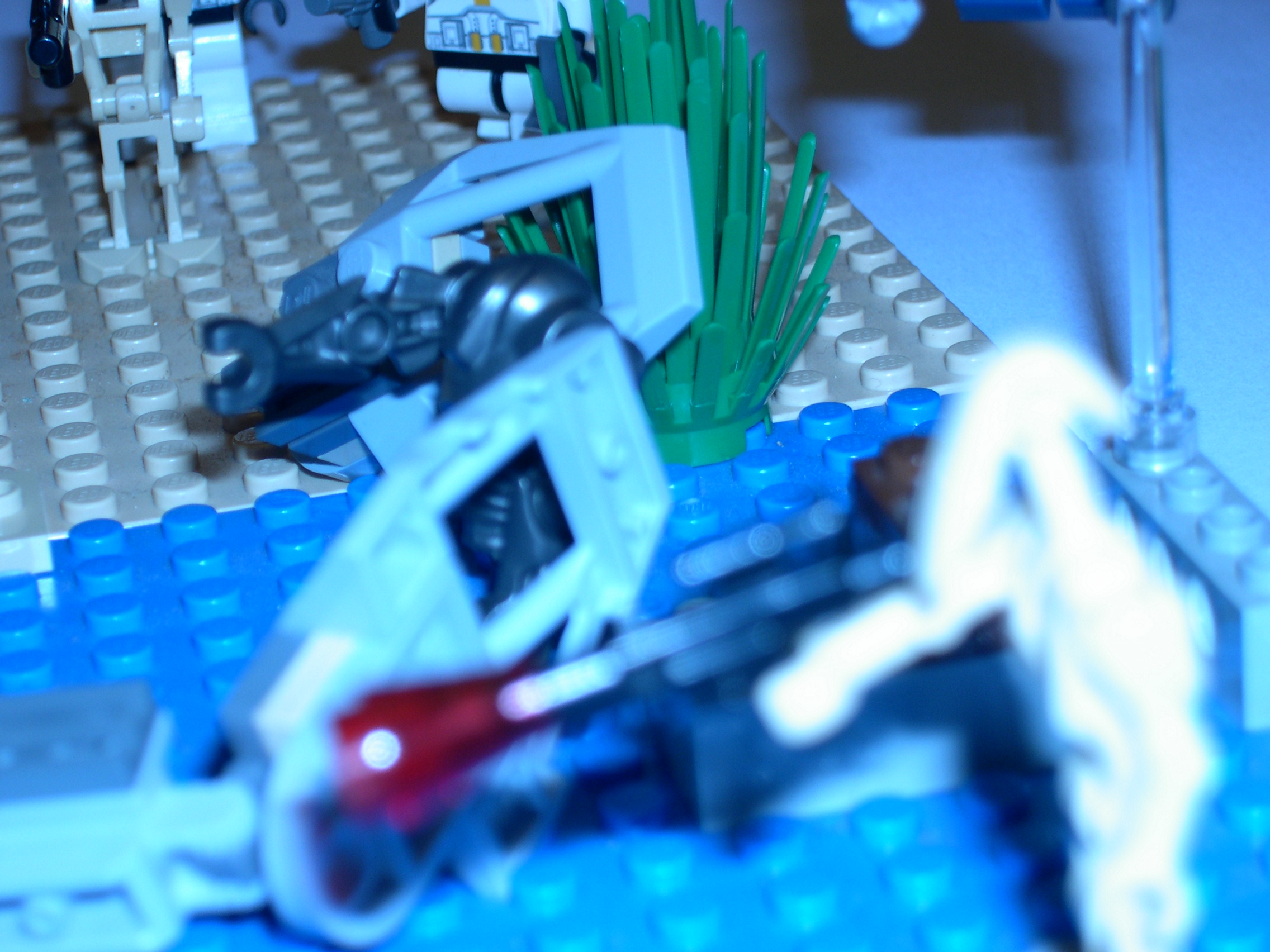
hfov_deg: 19.3
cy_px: 476
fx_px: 3742
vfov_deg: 14.5
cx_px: 635
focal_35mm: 102
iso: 100
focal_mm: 21.6
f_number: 4.8
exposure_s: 1/60
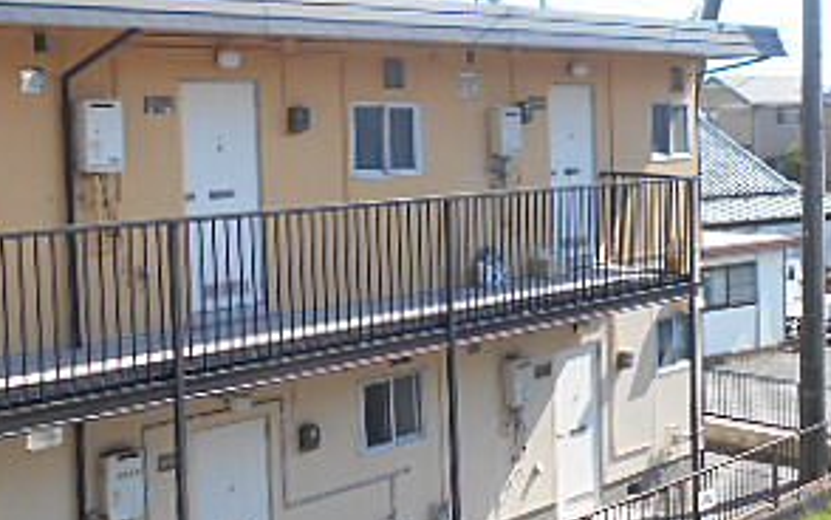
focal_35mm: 60
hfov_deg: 33.0
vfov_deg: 21.6
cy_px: 175
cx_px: 664
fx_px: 1359
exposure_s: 1/400
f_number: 3.2
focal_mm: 4.6
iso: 80
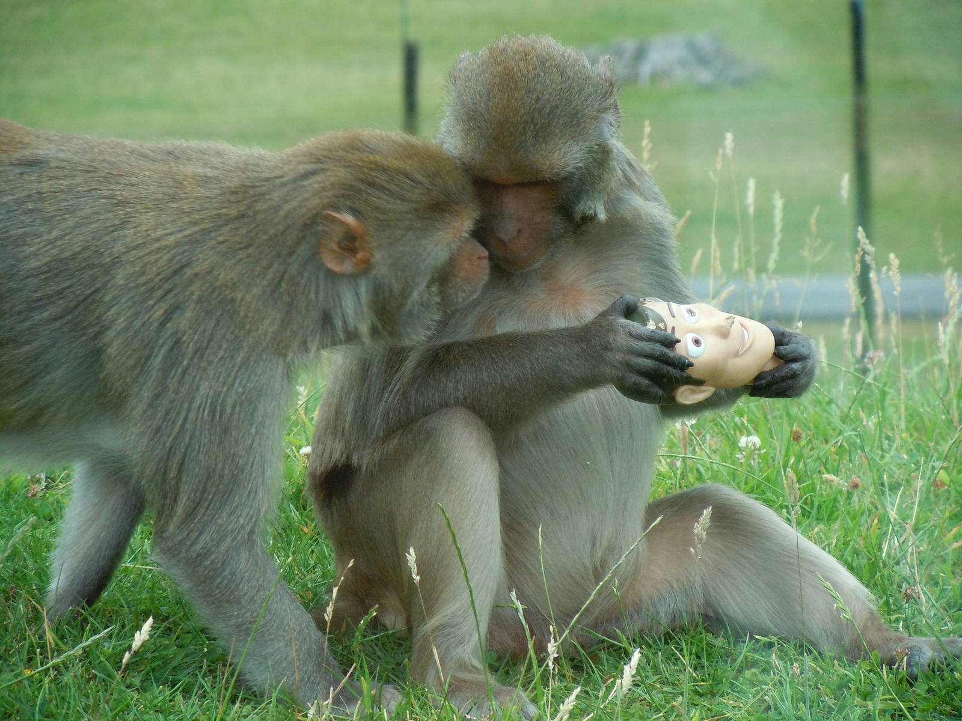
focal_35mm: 262
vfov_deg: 5.7
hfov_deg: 7.6
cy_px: 360
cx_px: 481
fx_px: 7281
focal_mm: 47.2
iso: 320
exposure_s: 1/200
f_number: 5.1
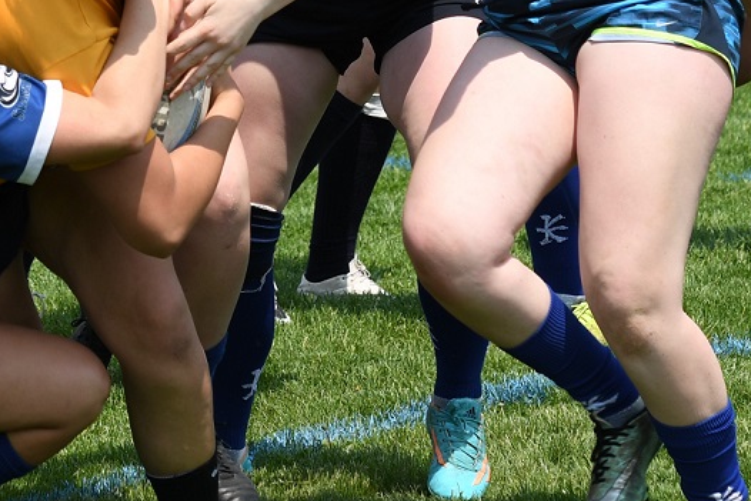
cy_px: 8
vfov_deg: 4.6
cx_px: -5
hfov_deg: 6.9
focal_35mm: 297
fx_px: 6198
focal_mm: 95
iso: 140
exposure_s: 1/1000
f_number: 5
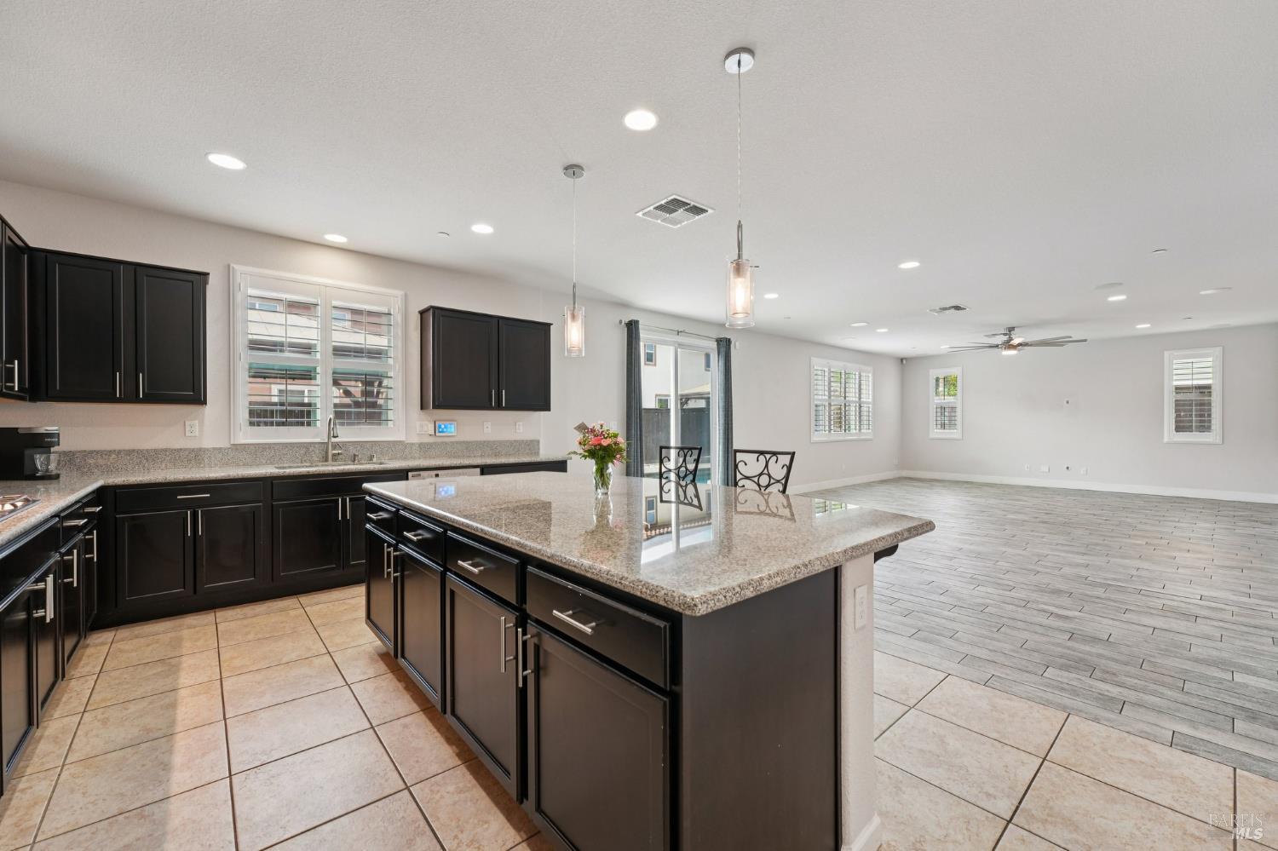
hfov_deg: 104.3
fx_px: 497
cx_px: 639
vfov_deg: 81.2
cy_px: 426
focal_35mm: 14
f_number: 8
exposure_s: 1/40
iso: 640
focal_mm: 14
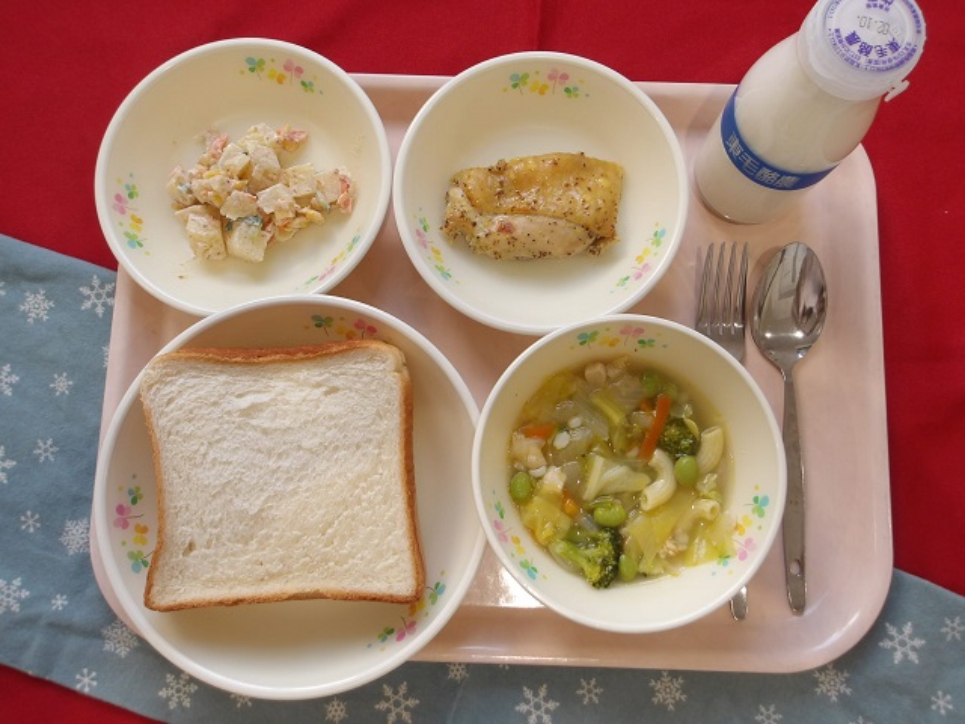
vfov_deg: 51.4
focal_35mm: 27
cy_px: 362
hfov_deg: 65.3
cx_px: 482
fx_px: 753
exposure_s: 1/55
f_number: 3
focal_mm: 4.9
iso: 100
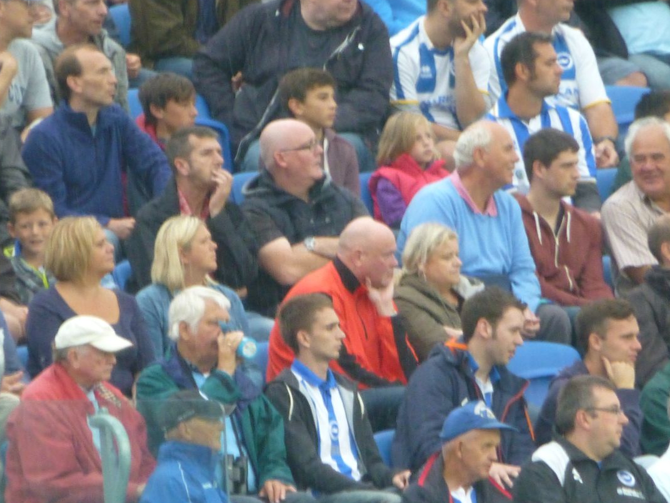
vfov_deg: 1.4
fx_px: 20807
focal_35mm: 1075
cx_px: 296
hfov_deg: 1.8
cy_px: 262
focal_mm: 86
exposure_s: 1/40
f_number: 6.4
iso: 400
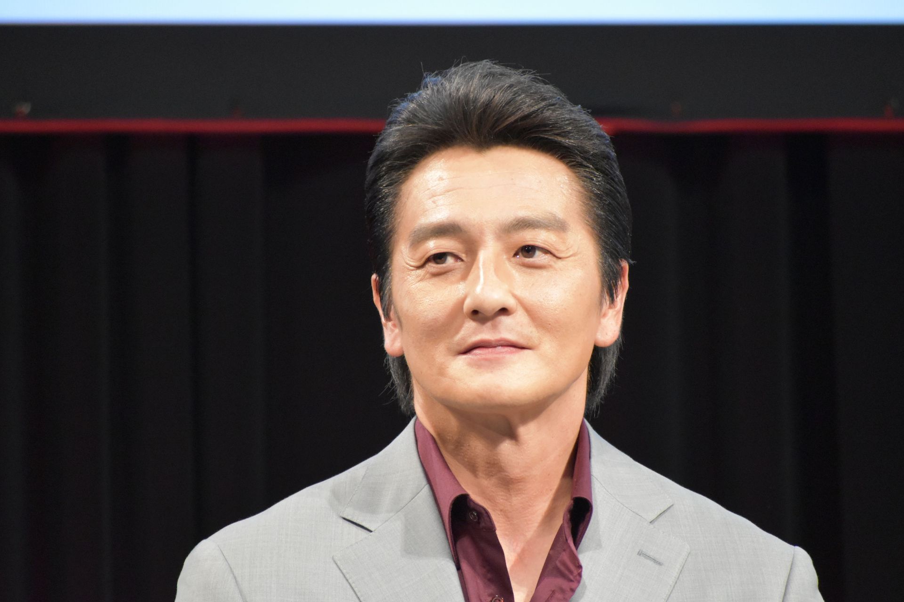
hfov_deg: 4.6
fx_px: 11323
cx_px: 452
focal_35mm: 451
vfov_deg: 3.0
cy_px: 301
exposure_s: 1/125
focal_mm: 300
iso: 4500
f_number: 6.3
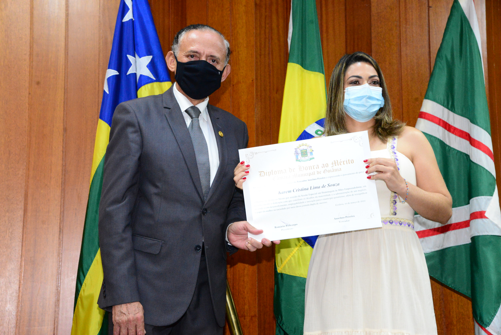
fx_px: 766
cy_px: 168
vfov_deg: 24.6
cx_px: 250
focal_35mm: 55
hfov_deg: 36.2
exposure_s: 1/60
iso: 6400
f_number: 6.3
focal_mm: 55
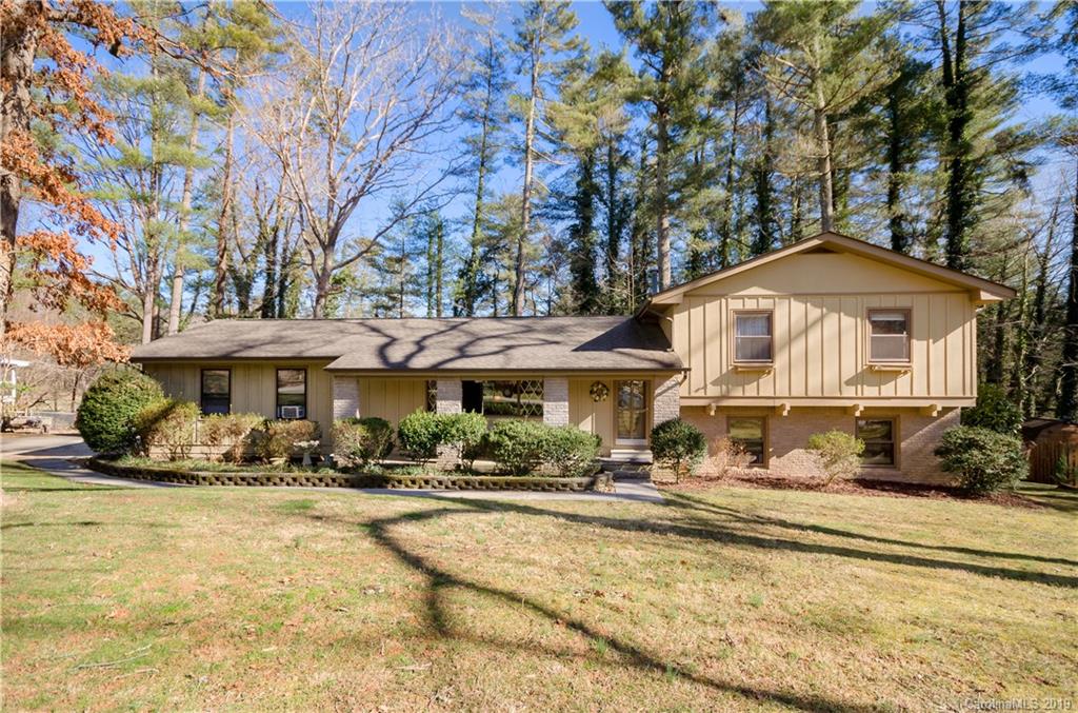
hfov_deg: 95.1
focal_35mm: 16
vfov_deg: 71.7
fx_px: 493
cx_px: 539
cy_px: 356
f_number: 8
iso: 200
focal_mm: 11
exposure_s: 1/250
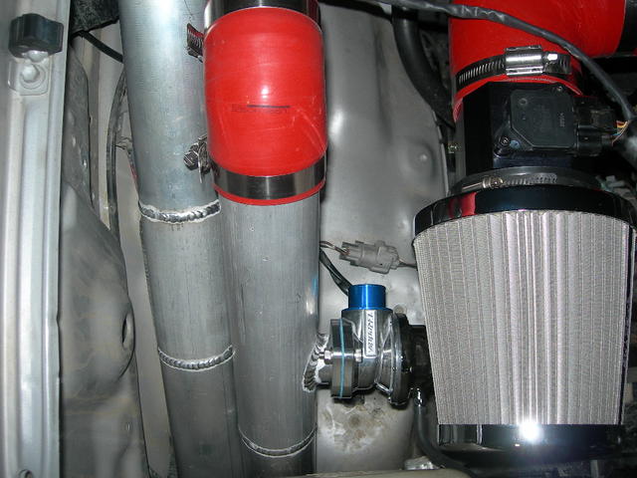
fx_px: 699
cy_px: 239
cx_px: 318
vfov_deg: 37.7
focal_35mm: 38
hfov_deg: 49.0
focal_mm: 7.8
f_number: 2.8
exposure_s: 1/60.1
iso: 50
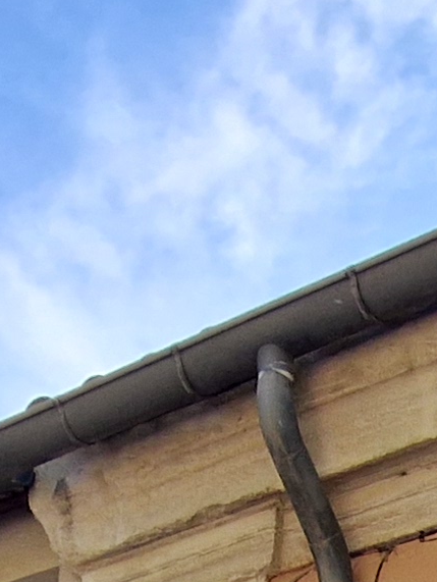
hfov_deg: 16.1
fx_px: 1530
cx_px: 387
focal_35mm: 91
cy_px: 1405
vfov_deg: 14.3
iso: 50
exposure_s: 1/652
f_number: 2.2
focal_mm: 2.2
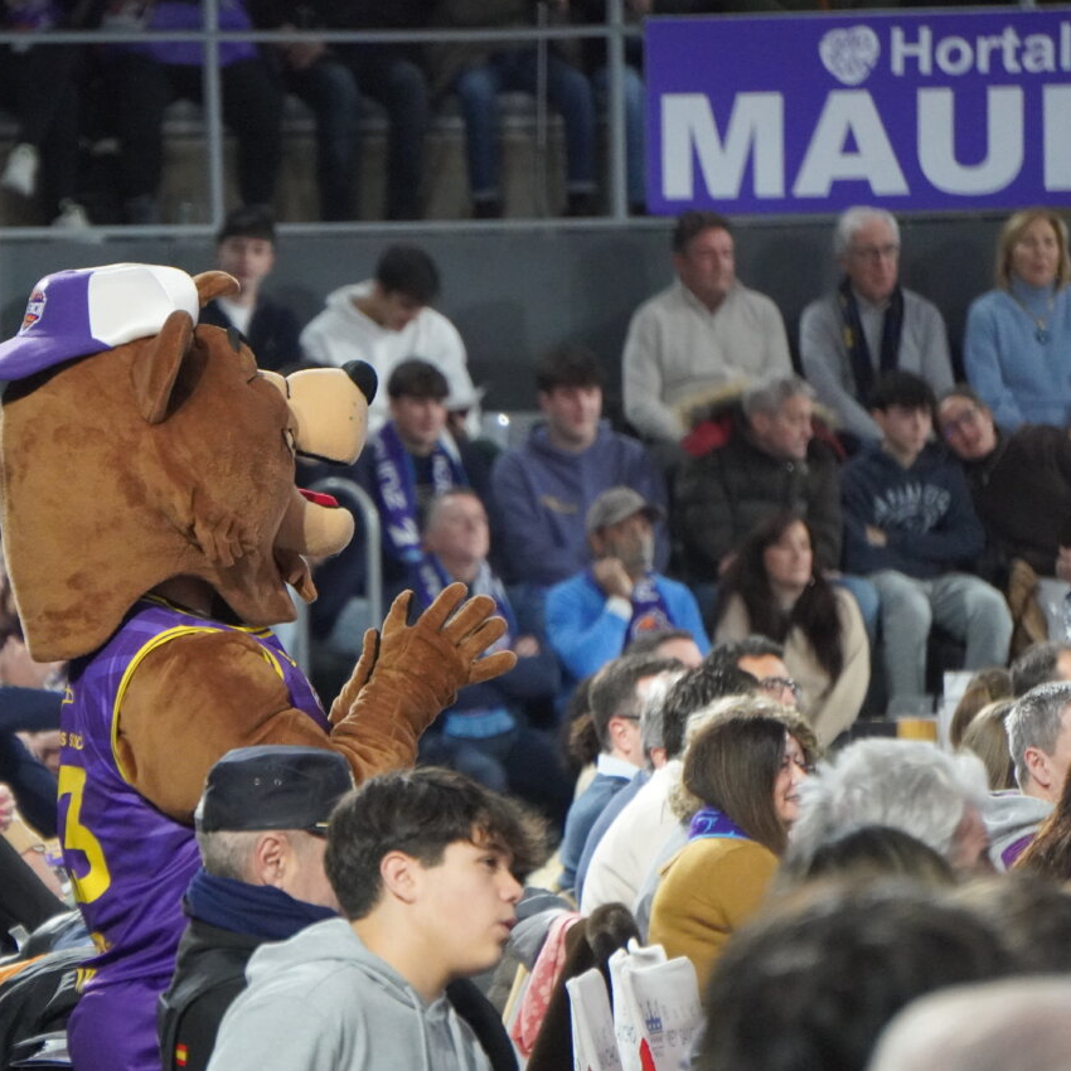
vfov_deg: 4.3
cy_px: 536
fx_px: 14107
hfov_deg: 4.3
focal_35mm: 403
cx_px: 348
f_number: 6.3
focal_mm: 210
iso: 6400
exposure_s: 1/400
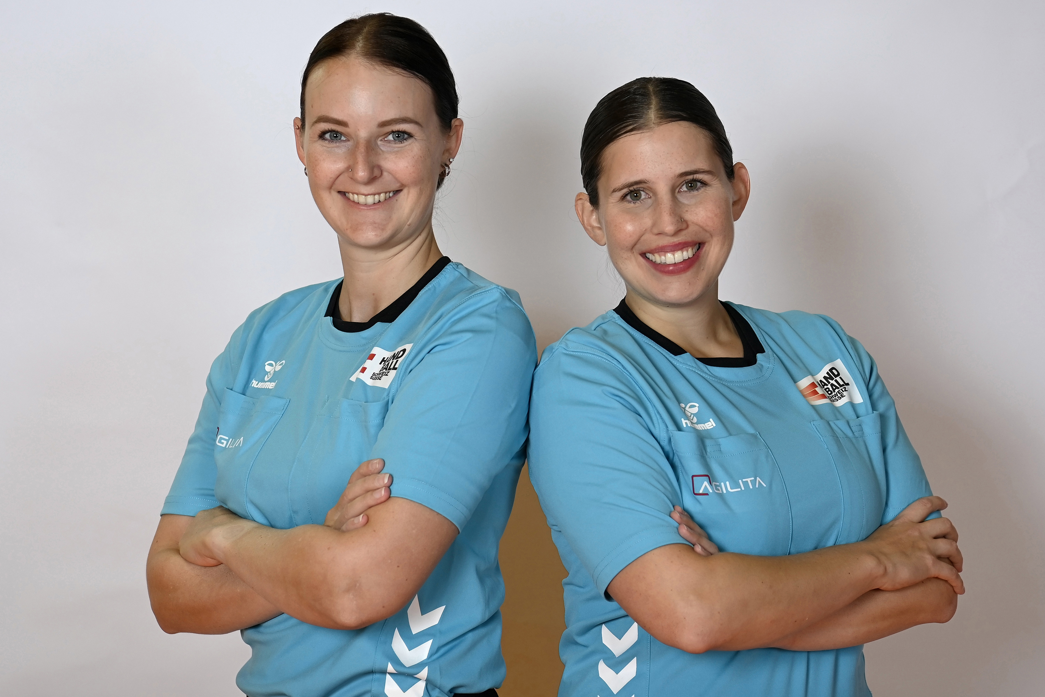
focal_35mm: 70
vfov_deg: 19.5
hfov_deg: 28.8
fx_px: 2032
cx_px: 522
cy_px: 348
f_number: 5
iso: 320
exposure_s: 1/250
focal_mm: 70
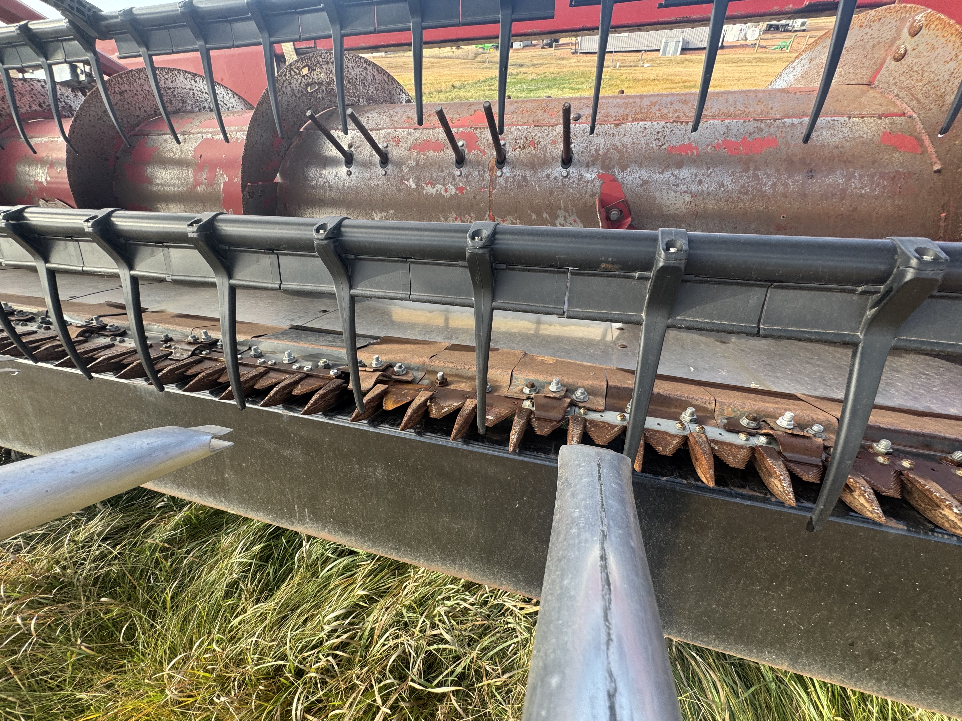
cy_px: 360
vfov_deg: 85.7
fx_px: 389
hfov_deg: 102.1
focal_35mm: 14
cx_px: 481
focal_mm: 2.22
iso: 40
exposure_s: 1/116
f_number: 2.2
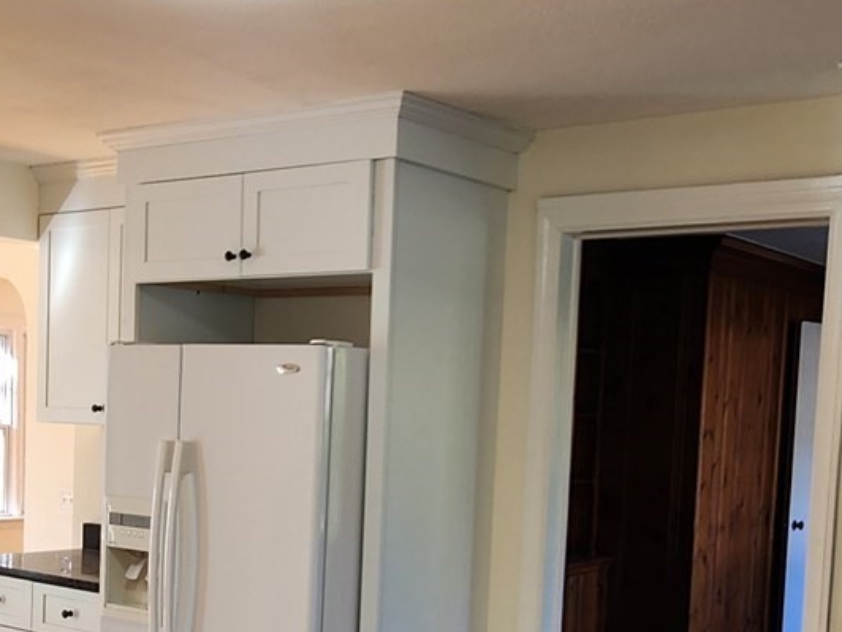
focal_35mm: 50
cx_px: 288
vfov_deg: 28.3
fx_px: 1216
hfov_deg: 37.8
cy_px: 539
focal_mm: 2.2
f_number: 2.2
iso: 64
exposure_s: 1/60
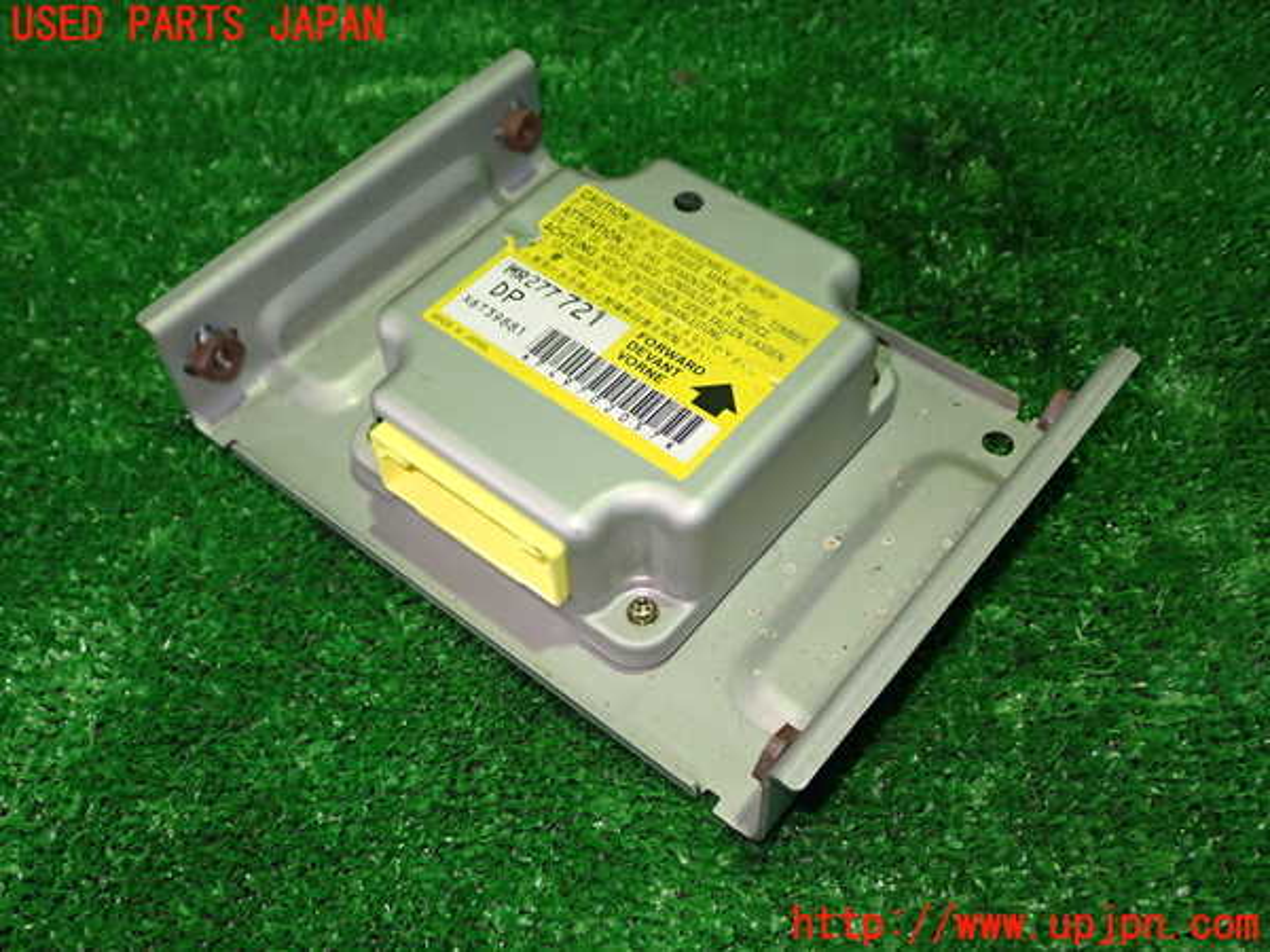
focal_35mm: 36
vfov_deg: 39.7
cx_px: 635
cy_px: 476
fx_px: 1321
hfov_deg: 51.4
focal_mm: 6.37
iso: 400
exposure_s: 1/40
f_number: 2.5
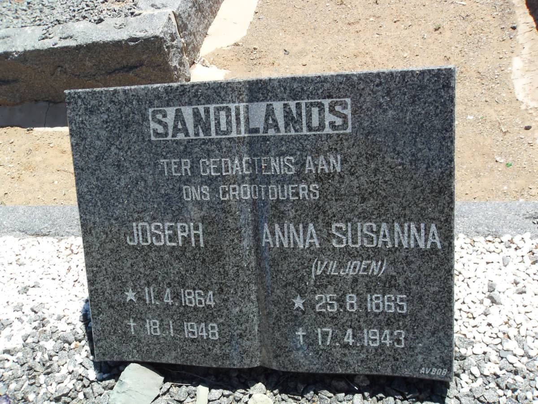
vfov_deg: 40.7
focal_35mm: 35
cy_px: 202
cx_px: 269
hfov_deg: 52.6
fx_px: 544
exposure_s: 1/125
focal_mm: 6.3
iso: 80
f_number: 8.2
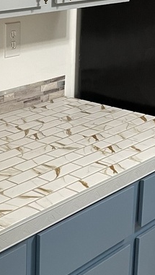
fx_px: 584
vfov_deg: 26.4
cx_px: 5
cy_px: 93
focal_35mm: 80
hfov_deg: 14.9
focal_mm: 4.2
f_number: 1.6
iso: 160
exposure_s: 1/60
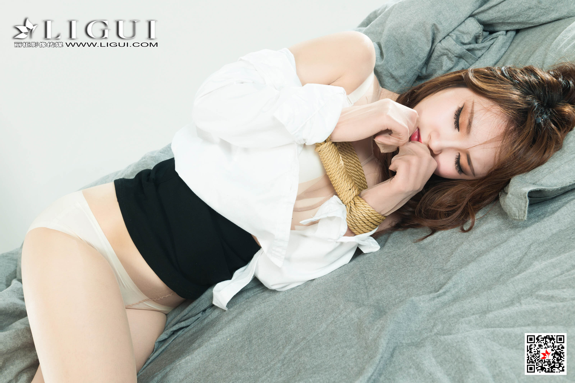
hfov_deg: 39.6
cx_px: 288
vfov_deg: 27.0
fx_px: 799
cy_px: 192
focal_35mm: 50
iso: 320
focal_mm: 50
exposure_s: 1/125
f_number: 9
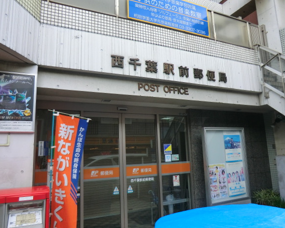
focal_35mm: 26
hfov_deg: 66.1
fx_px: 219
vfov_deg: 54.9
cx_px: 141
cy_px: 113
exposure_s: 1/250
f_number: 3.2
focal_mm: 4.3
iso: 80
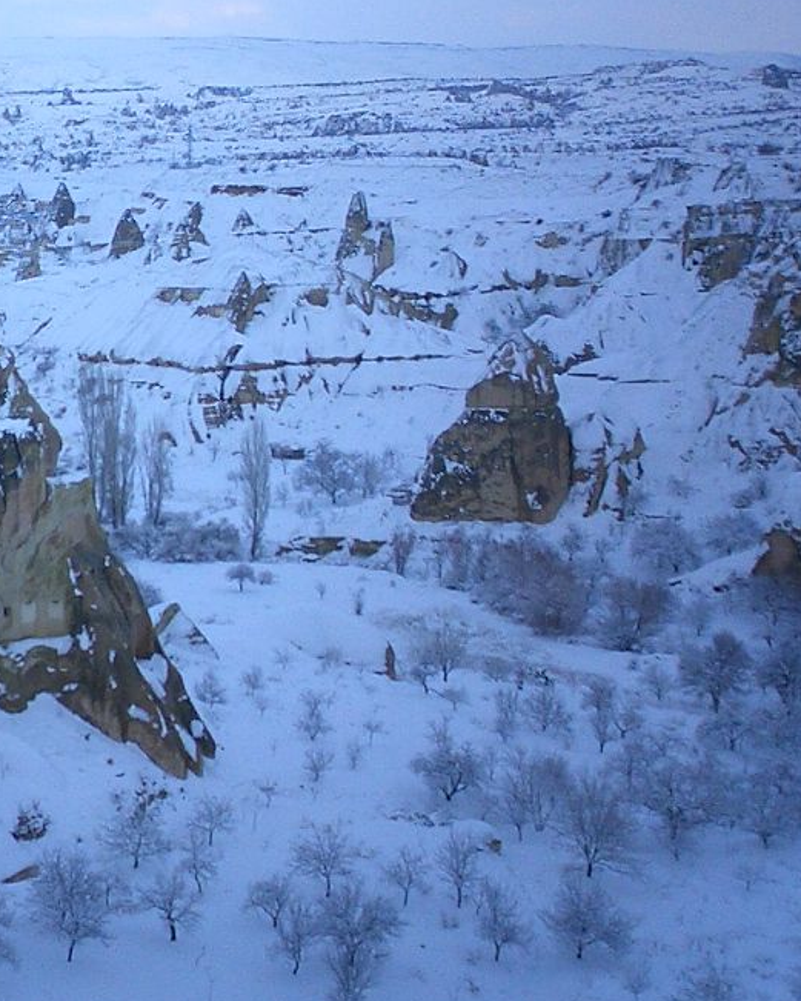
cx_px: 42
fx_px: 2103
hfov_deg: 21.0
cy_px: 306
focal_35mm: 71
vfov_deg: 26.6
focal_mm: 5.6
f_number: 3.5
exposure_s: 1/400
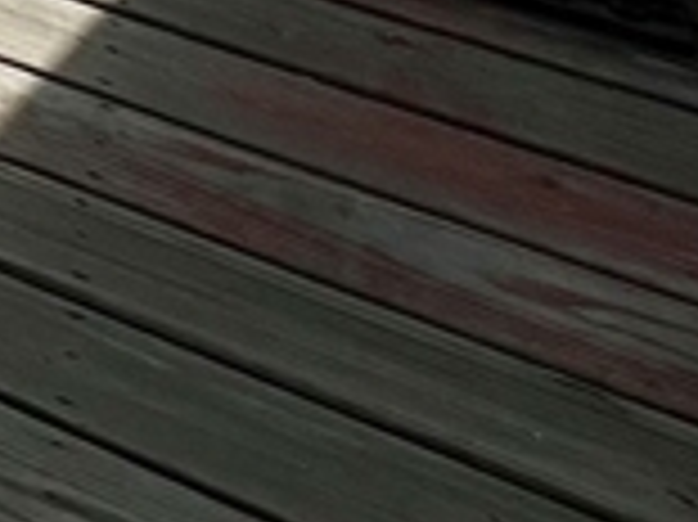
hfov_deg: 13.0
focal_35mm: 86
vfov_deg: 11.8
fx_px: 1733
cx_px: -1180
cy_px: -918
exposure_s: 1/1449
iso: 32
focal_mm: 1.57
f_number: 1.8
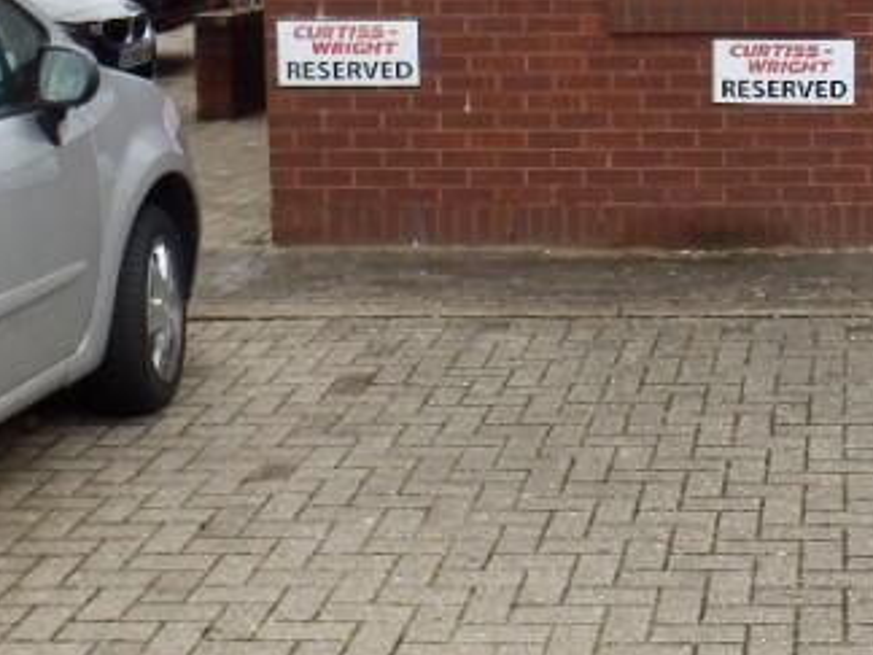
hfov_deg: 23.7
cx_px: 873
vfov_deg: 18.4
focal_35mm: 79
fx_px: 1992
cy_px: 102
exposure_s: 1/250
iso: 80
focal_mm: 4.5
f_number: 3
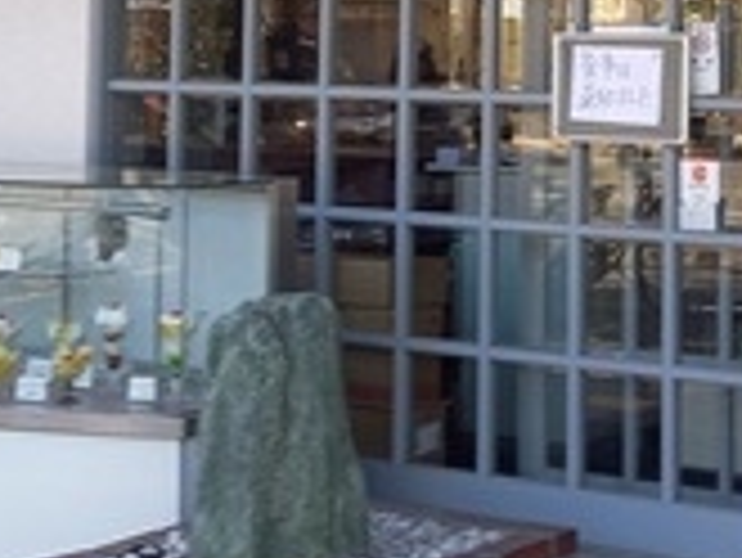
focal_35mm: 97
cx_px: 720
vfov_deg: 14.9
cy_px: -32
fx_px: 2081
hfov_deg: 19.7
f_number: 1.8
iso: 50
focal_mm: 4.65
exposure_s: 1/132
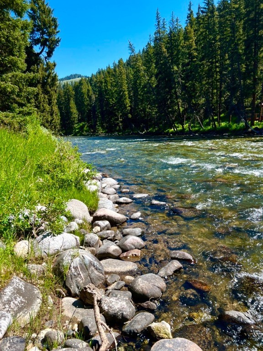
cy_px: 176
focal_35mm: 26
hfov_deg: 53.1
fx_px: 263
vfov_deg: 67.3
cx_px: 132
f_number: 1.5
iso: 50
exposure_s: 1/1972
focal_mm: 5.7
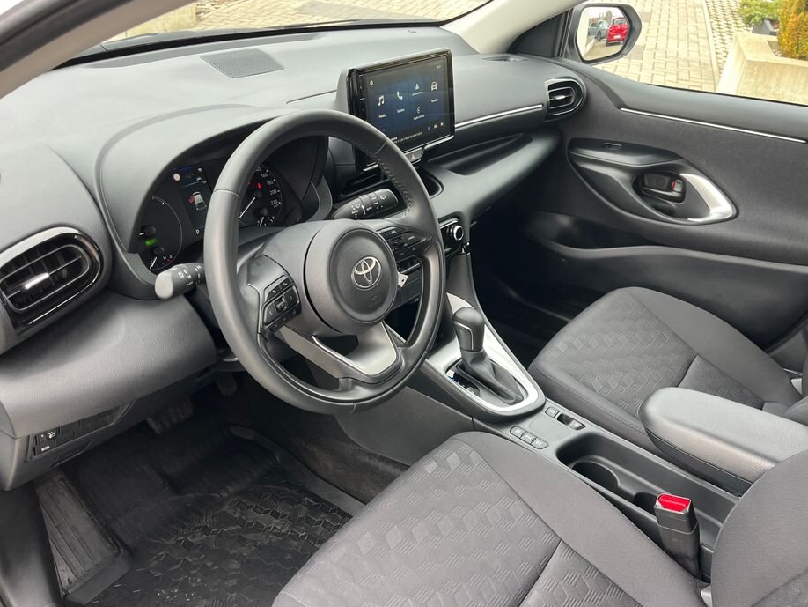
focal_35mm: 29
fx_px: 677
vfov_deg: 48.2
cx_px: 430
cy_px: 329
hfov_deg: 61.6
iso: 80
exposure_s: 1/121
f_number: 1.6
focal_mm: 5.1
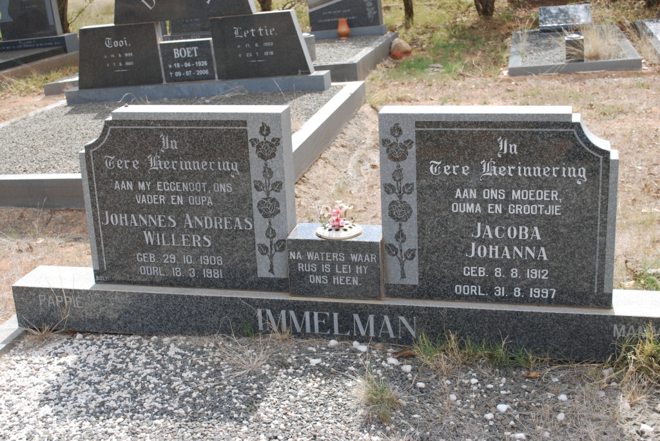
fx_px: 936
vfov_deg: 26.5
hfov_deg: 38.8
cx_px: 330
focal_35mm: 51
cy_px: 220
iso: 100
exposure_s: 1/160
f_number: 6.3
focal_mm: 34
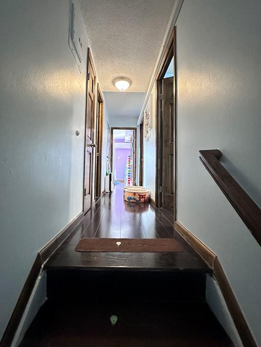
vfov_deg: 98.1
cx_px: 124
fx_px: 151
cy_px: 164
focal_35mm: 15
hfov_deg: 81.7
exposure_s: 1/60
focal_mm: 2.22
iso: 1000
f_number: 2.2
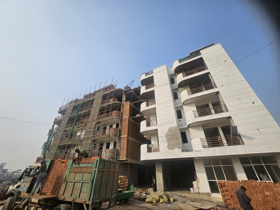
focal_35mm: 13
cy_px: 105
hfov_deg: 106.2
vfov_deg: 89.9
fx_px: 105
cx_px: 140
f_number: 2.2
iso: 32
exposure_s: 1/1995
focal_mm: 1.7
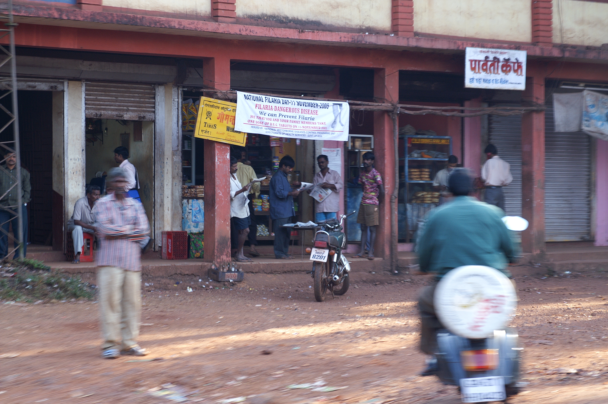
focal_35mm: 90
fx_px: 1519
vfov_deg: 15.2
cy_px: 202
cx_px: 304
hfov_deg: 22.6
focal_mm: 60
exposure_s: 1/30
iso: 160
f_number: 8
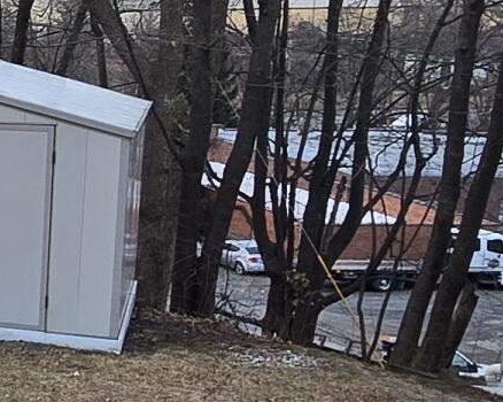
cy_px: 243
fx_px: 1295
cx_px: -416
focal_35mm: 87
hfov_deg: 17.6
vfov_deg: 17.6
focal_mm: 2.2
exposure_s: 1/120
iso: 50
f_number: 2.2
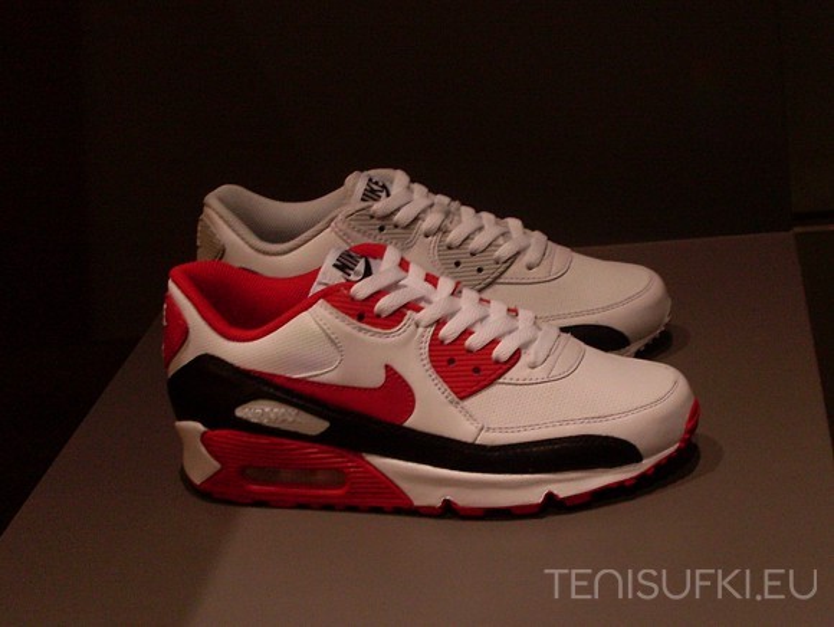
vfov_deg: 37.8
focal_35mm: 38
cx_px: 417
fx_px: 916
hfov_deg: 48.9
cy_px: 314
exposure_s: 1/45
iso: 100
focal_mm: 6.3
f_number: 2.8
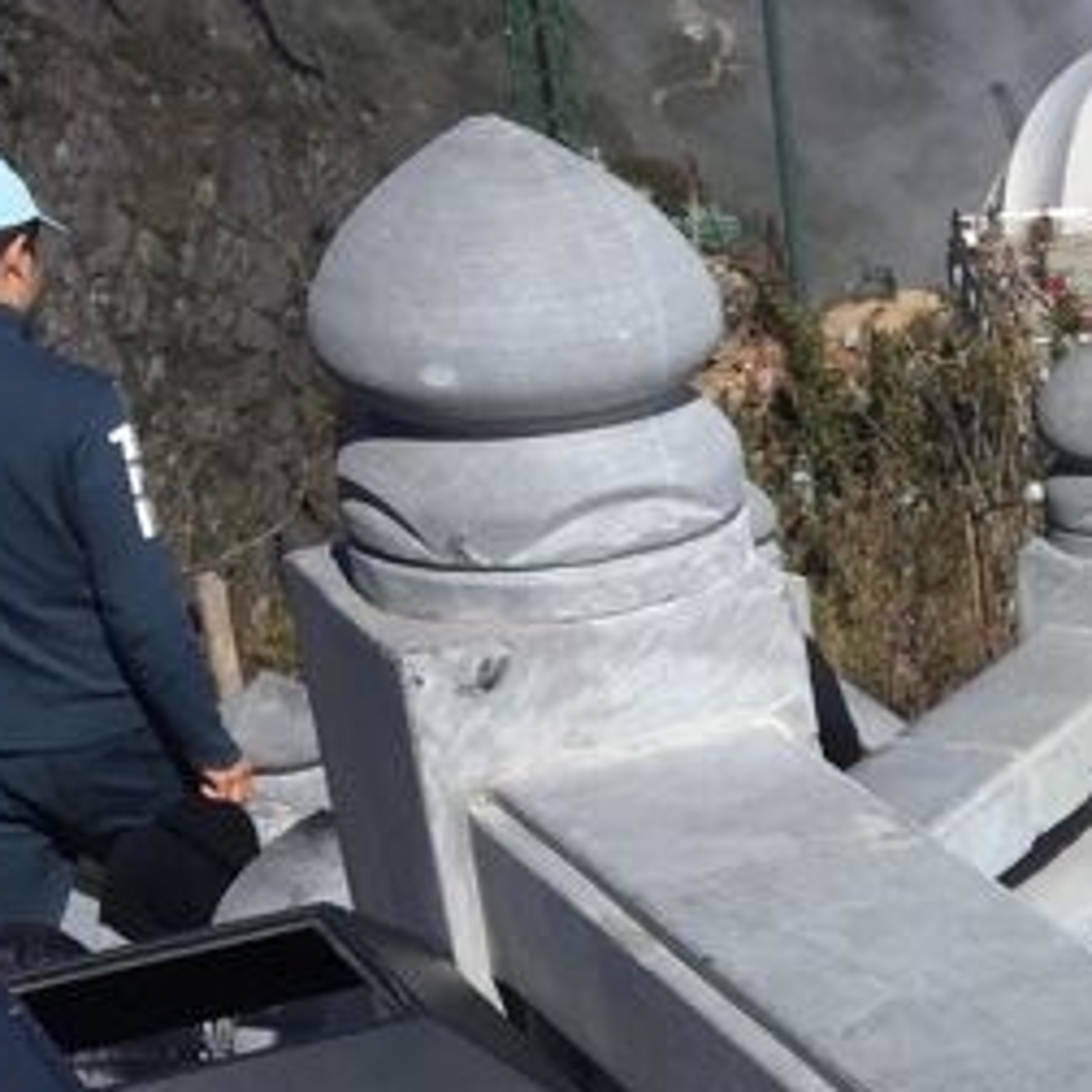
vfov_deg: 16.5
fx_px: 3712
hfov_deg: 14.1
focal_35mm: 104
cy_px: 1040
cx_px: 2158
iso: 32
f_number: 2.2
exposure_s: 1/3300
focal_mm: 4.15
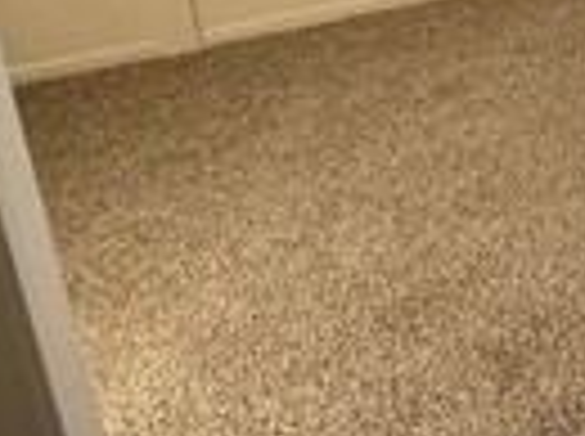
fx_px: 1164
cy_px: -189
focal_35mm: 69
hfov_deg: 18.8
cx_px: 1148
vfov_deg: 19.0
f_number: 2.2
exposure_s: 1/315
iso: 64
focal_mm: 2.22
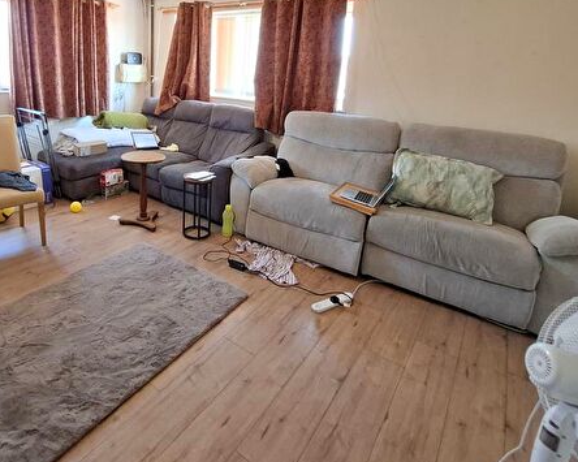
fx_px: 342
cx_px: 224
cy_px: 146
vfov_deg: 65.9
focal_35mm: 20
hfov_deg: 79.2
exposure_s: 1/25
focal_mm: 1.74
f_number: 2.2
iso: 250
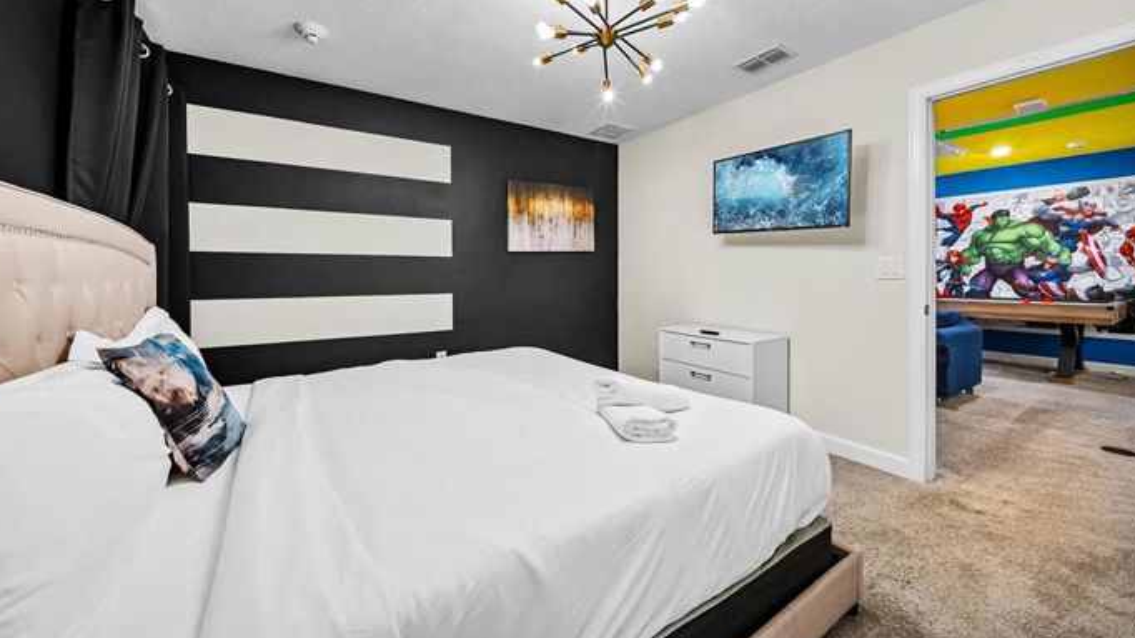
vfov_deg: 77.8
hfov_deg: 110.8
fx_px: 391
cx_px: 560
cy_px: 270
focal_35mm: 13
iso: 1000
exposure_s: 1/13
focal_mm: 12
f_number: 5.6
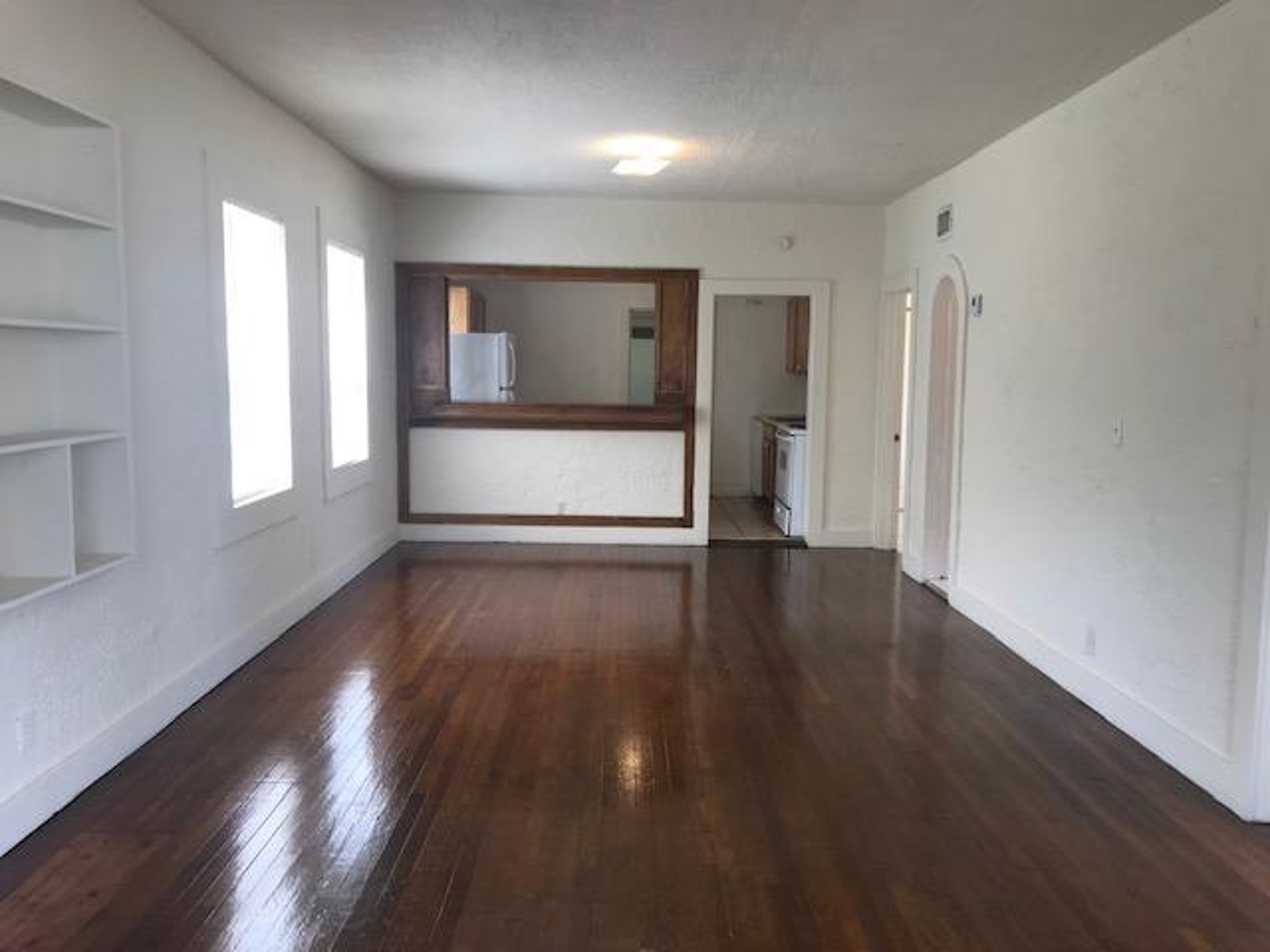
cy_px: 476
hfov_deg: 63.4
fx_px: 1027
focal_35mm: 28
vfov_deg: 49.7
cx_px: 635
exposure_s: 1/30
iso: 20
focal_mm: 3.99
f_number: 1.8
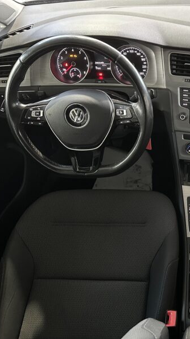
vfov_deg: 56.7
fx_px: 314
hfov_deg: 31.0
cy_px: 170
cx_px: 194
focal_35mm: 35
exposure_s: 1/25
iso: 1000
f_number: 1.78
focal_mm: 6.86
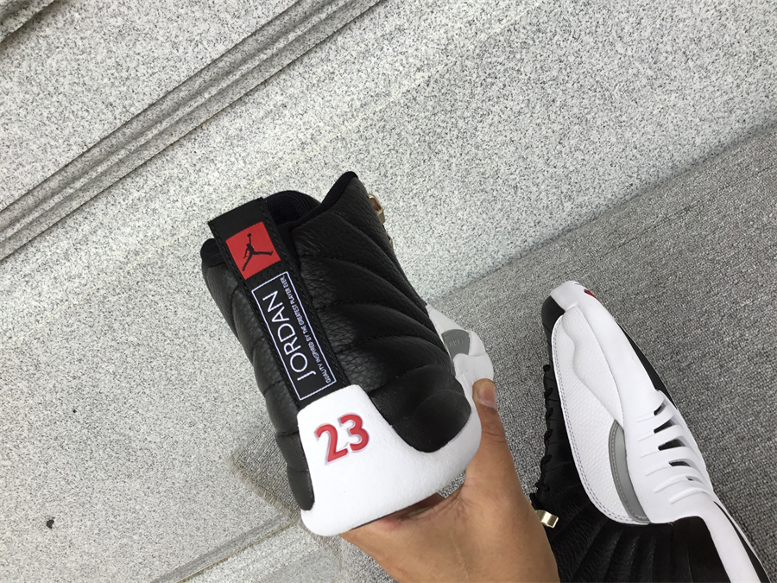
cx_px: 388
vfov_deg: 45.4
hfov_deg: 58.4
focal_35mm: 31
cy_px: 292
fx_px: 696
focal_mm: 3.3
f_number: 2.4
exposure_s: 1/169
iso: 25
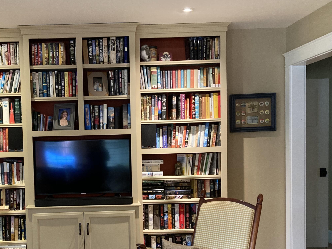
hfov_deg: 43.5
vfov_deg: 34.0
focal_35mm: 42
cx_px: 88
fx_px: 403
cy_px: 166
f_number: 1.8
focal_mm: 3.99
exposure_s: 1/40
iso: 320
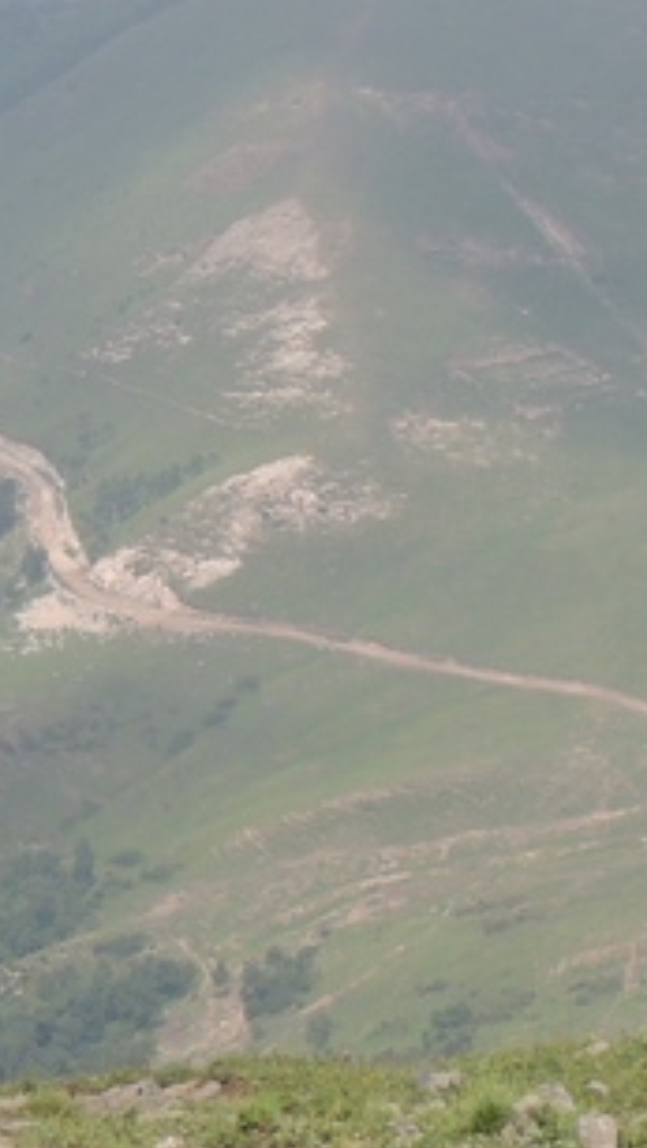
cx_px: 527
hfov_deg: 6.1
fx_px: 6091
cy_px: 26
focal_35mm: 200
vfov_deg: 10.7
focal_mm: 9.8
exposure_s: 1/800
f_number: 3.7
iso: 100
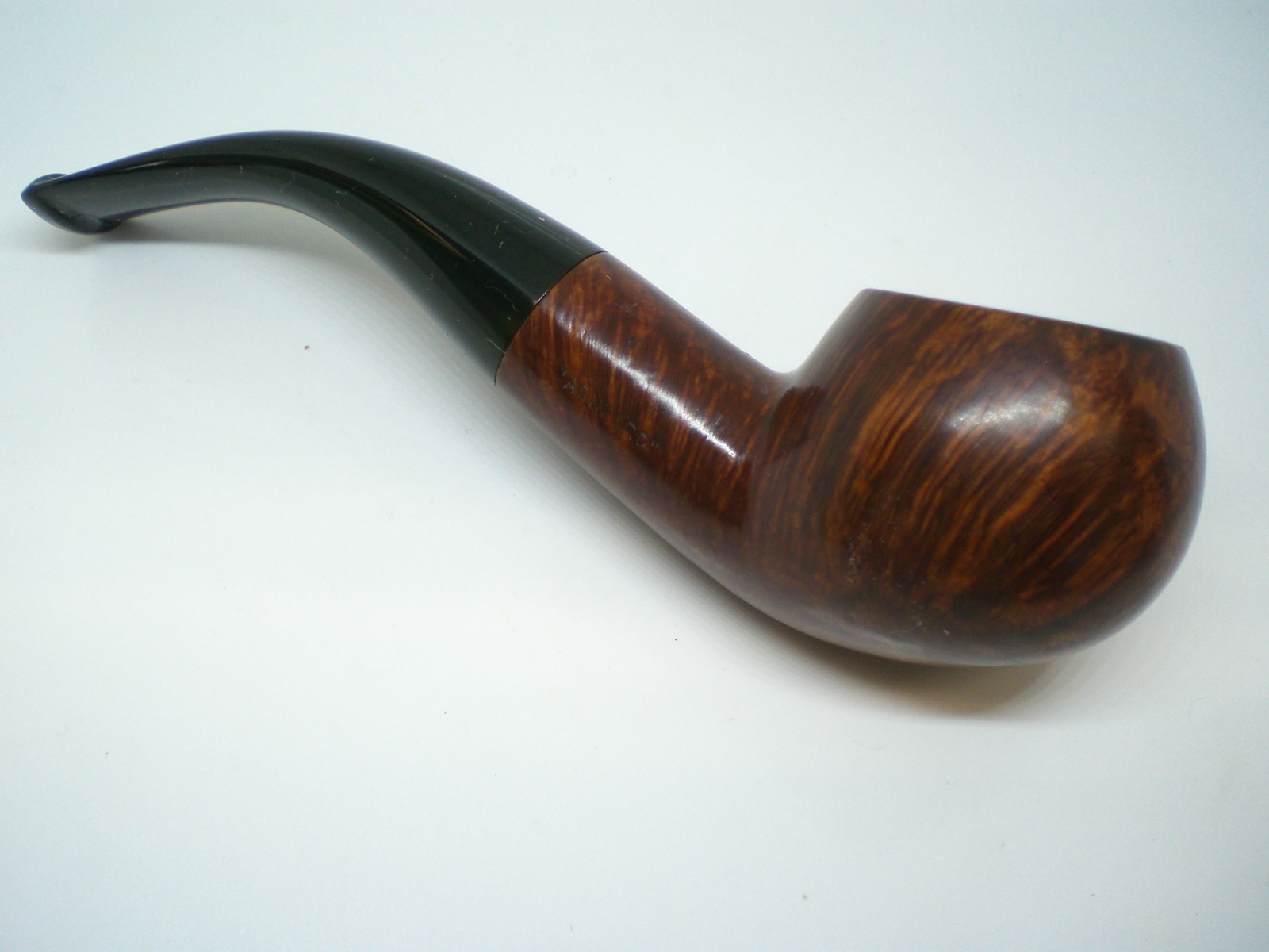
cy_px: 476
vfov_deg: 37.7
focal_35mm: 38
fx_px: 1393
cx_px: 634
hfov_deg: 49.0
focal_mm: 6.3
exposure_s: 1/100
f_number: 3.1
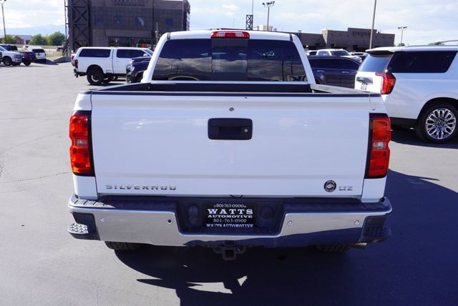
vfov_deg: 38.4
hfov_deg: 55.1
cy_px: 153
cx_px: 229
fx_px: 439
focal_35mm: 34
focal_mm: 23
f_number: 8
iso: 100
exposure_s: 1/125
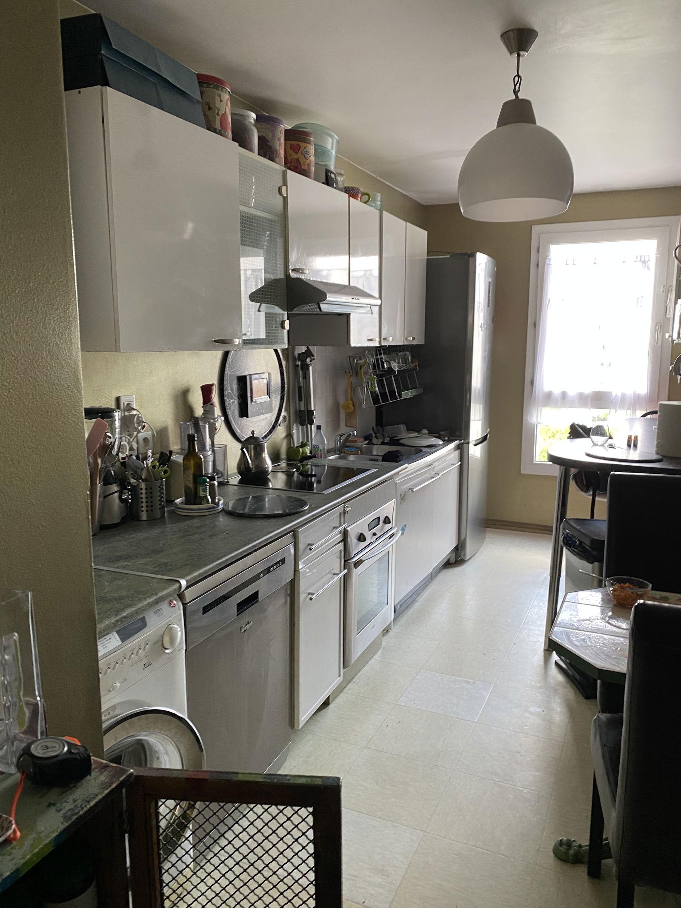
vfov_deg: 67.3
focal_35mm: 26
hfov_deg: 53.1
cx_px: 340
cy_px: 454
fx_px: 682
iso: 125
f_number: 1.8
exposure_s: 1/50
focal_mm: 4.25
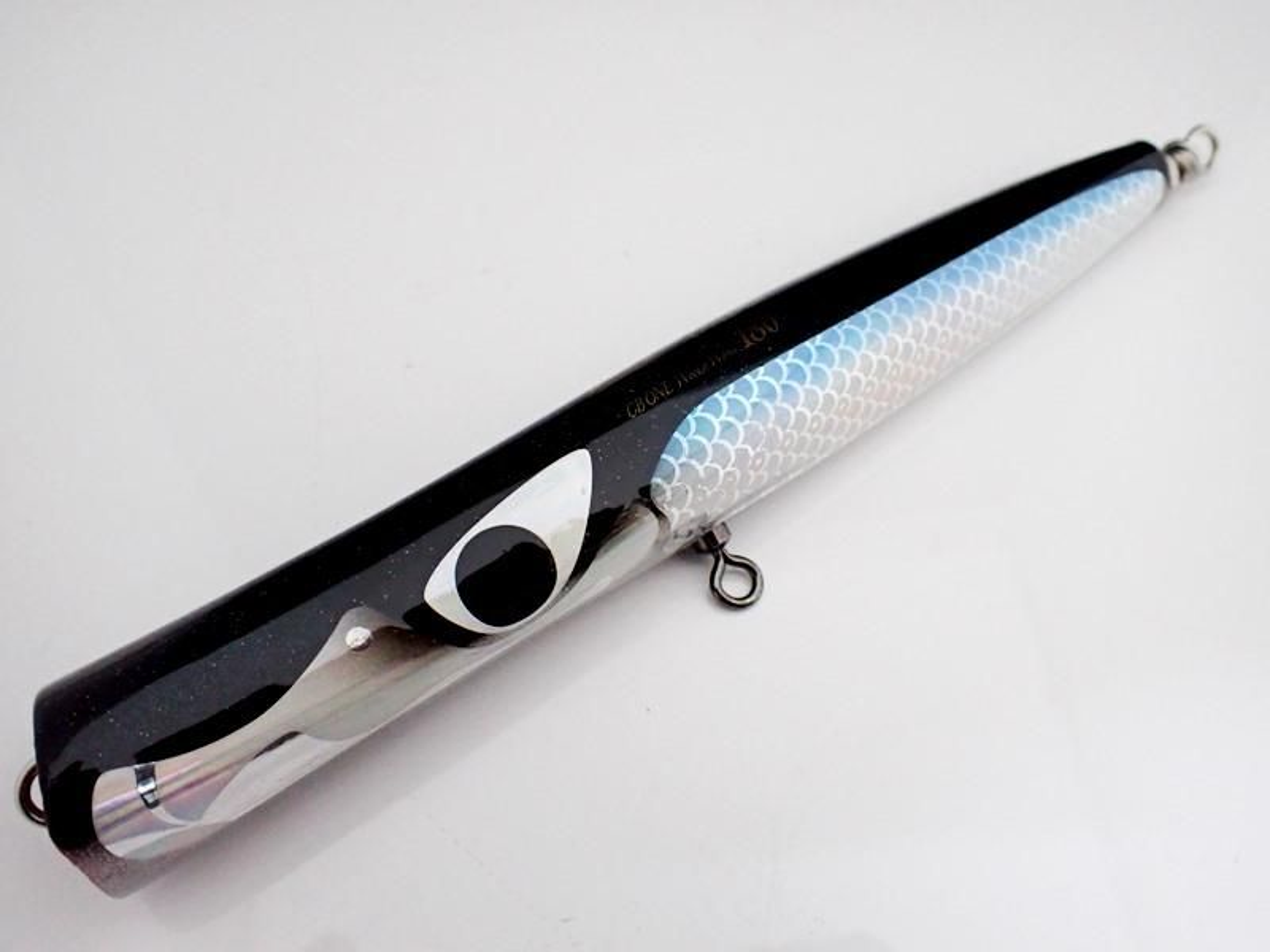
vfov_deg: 46.8
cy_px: 476
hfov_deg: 60.0
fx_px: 1101
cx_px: 635
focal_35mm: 30
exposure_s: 1/125
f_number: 2.3
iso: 800
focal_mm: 5.4
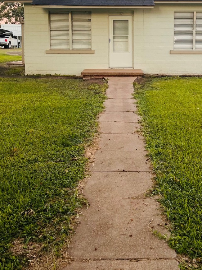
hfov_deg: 31.4
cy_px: 61
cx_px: 121
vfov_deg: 39.9
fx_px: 358
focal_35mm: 46
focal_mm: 5.1
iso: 64
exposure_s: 1/122
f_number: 1.6
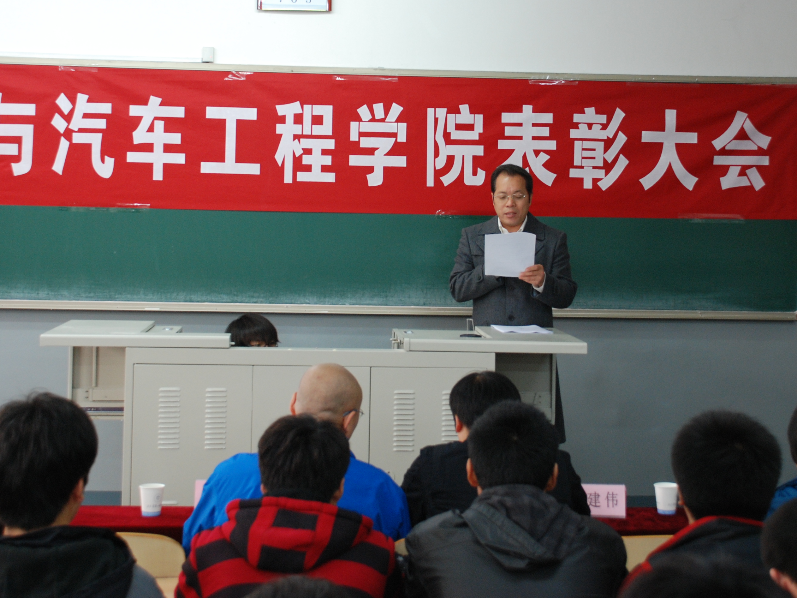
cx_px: 412
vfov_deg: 23.5
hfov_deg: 31.2
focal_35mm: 62
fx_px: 1428
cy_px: 191
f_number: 4
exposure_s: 1/25
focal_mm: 28
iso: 400
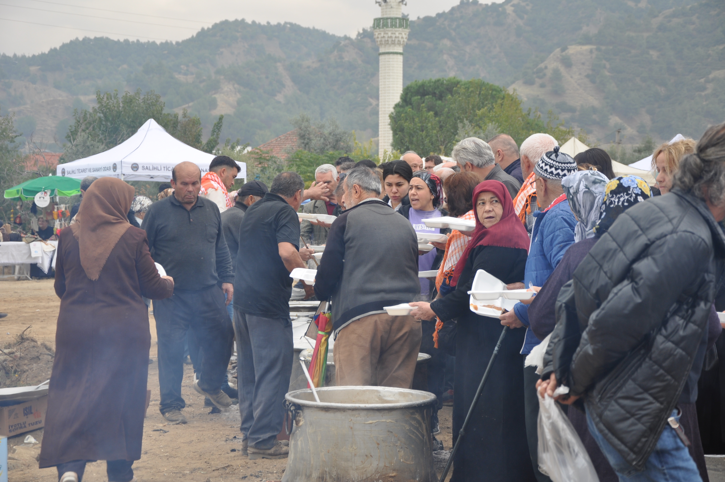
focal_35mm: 87
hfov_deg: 23.4
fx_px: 1750
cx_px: 362
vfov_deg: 15.7
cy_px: 241
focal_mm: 58
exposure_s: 1/160
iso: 200
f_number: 6.3
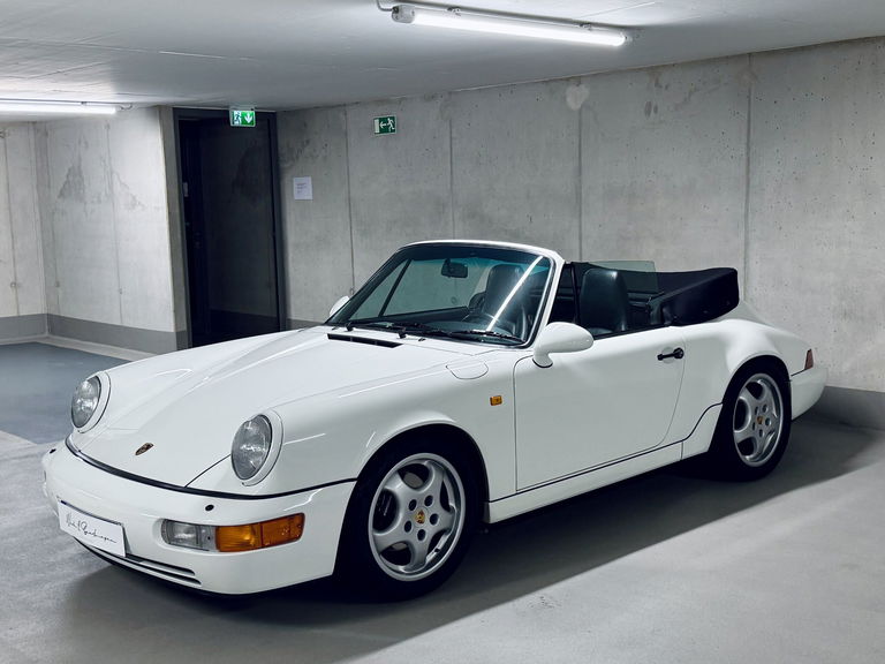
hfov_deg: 71.6
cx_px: 442
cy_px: 332
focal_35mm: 24
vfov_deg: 56.8
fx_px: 614
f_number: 1.78
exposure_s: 1/100
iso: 160
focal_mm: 6.76
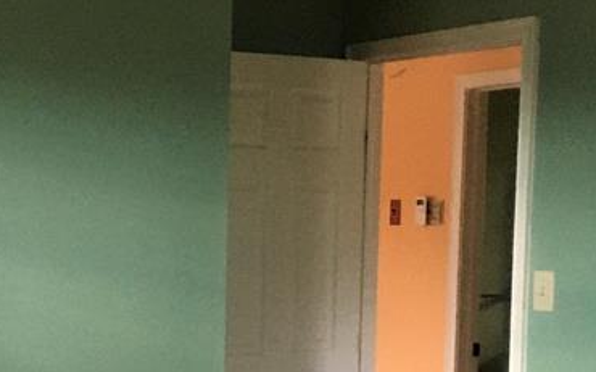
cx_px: 69
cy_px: 348
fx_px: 1380
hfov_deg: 23.8
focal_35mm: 85
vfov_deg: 15.2
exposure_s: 1/17
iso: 200
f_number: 2.2
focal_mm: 4.15
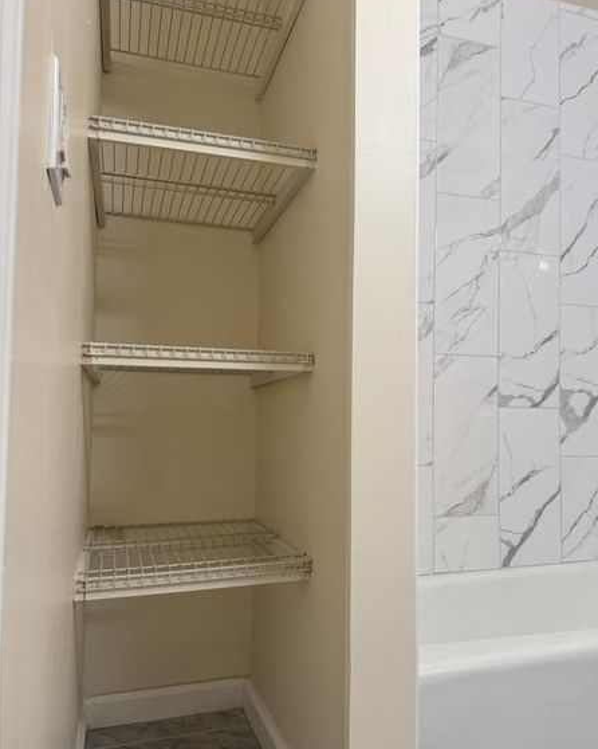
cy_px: 391
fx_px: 620
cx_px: 333
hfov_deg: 51.4
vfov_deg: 62.2
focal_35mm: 28
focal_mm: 6.76
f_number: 1.78
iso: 160
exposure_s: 1/120
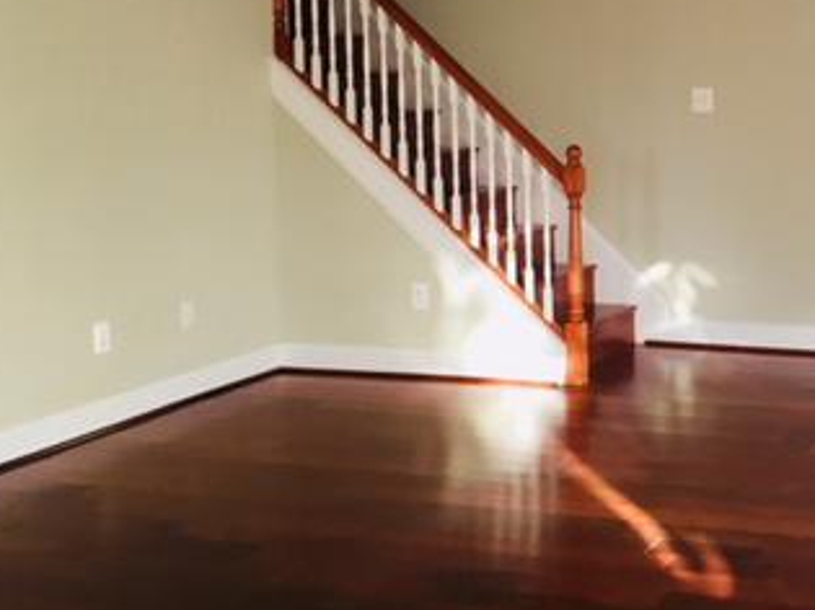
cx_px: 748
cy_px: 127
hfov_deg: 31.1
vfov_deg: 24.4
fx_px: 1389
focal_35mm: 59
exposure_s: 1/30
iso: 32
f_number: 2.2
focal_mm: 4.15
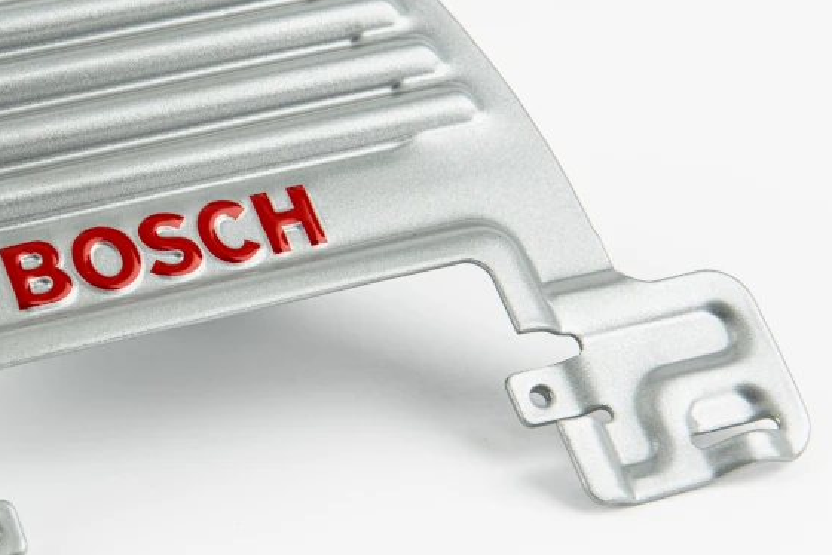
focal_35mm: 125
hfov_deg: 16.2
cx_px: 144
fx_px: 2890
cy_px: 257
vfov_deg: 11.0
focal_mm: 70
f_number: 14
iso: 100
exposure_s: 1/125
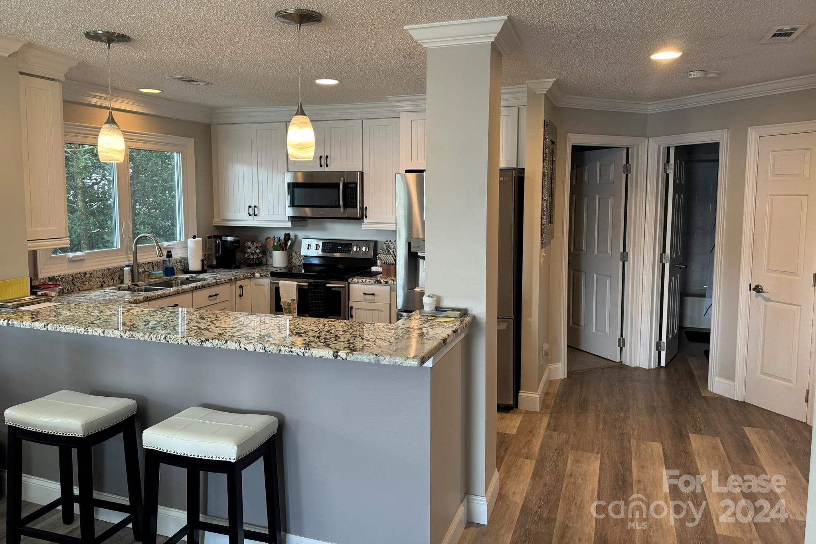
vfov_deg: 51.1
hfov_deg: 71.5
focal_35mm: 25
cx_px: 408
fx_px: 567
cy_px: 238
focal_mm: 6.76
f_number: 1.78
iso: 160
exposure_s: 1/60
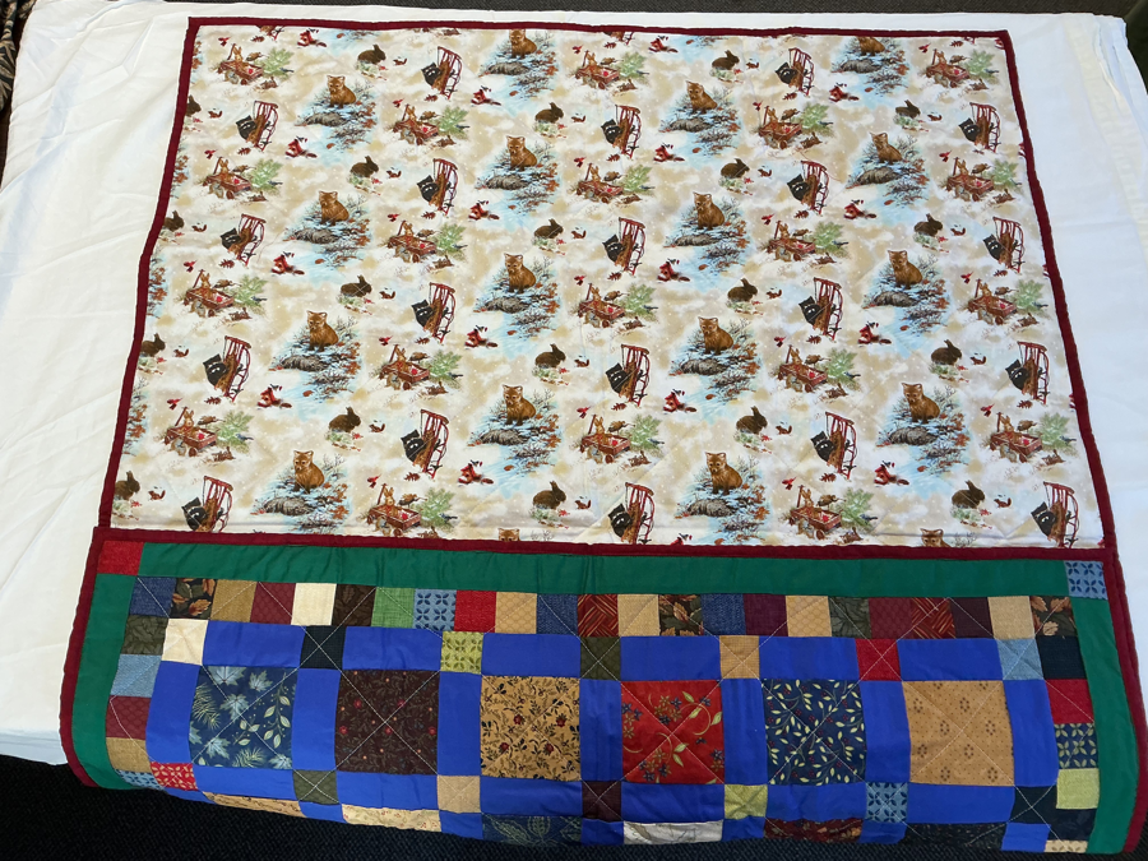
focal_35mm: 29
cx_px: 574
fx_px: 962
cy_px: 430
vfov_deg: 48.2
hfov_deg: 61.7
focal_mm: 3
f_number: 1.8
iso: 50
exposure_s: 1/120
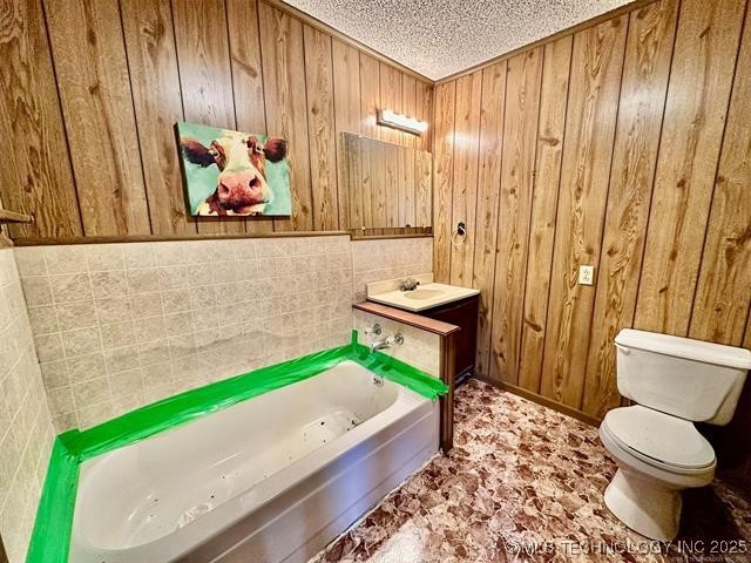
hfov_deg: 102.1
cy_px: 282
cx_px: 376
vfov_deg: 85.7
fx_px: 304
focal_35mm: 14
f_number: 2.2
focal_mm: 2.22
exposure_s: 1/60
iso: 400
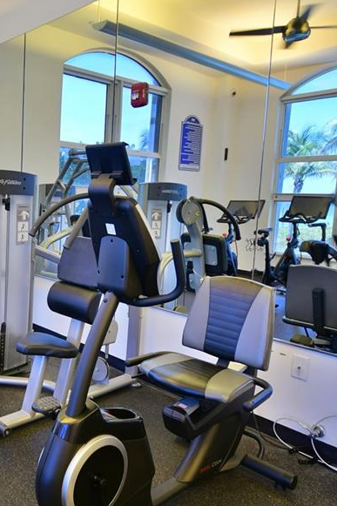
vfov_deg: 60.3
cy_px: 247
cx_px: 60
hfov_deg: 40.3
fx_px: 436
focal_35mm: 31
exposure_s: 1/25
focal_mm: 10
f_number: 4
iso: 800
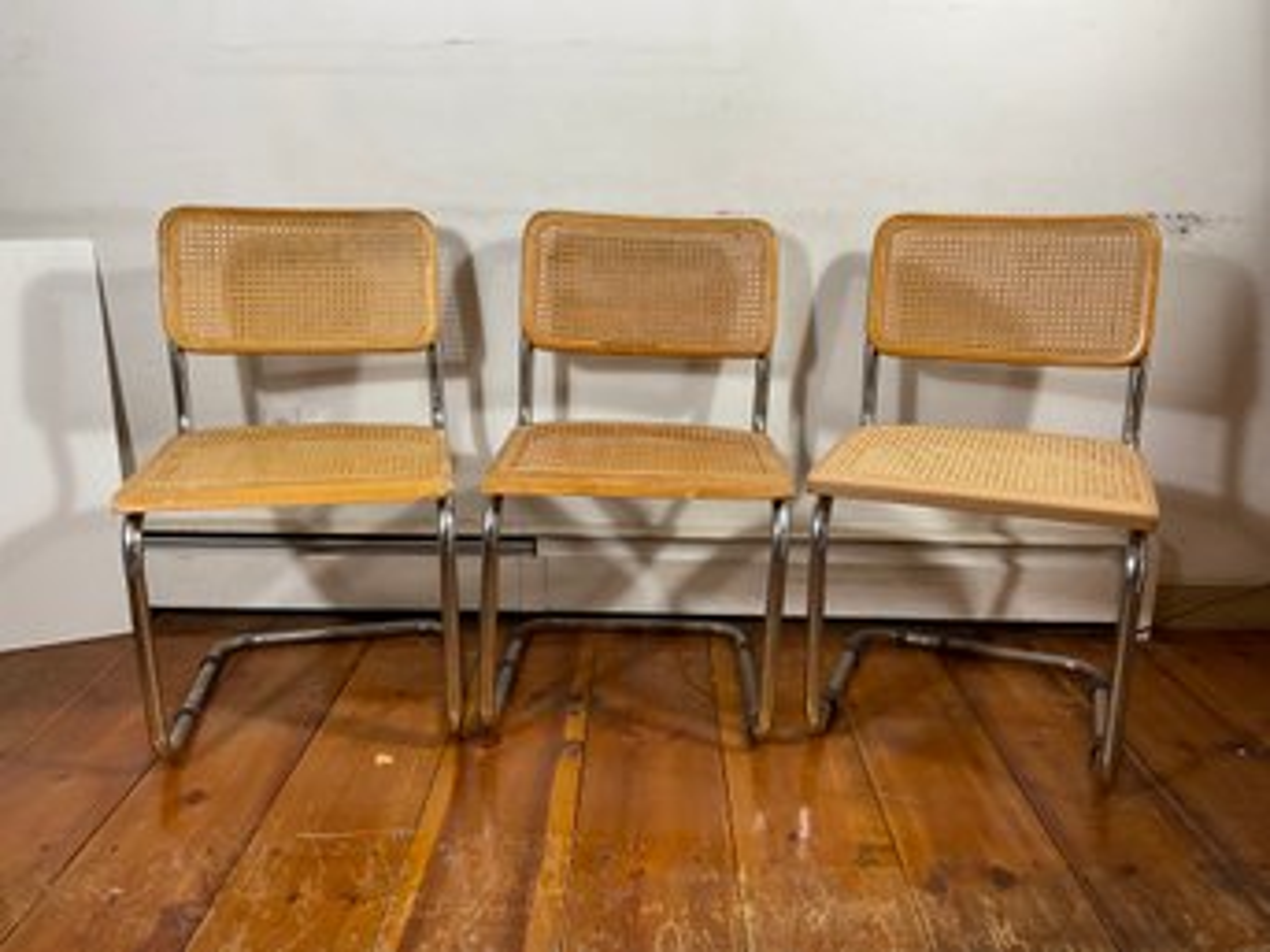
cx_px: 635
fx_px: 1064
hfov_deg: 61.7
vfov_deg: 48.2
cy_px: 476
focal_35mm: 29
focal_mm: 3
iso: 64
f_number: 1.8
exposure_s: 1/120
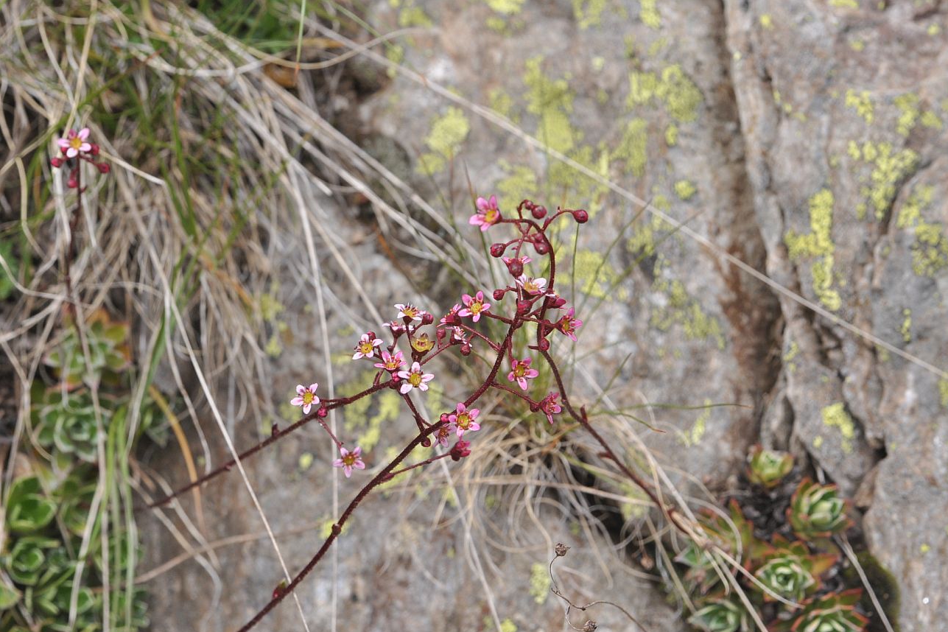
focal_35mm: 114
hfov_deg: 18.0
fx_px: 2989
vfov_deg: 12.1
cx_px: 478
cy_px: 317
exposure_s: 1/800
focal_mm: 75
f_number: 8
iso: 400
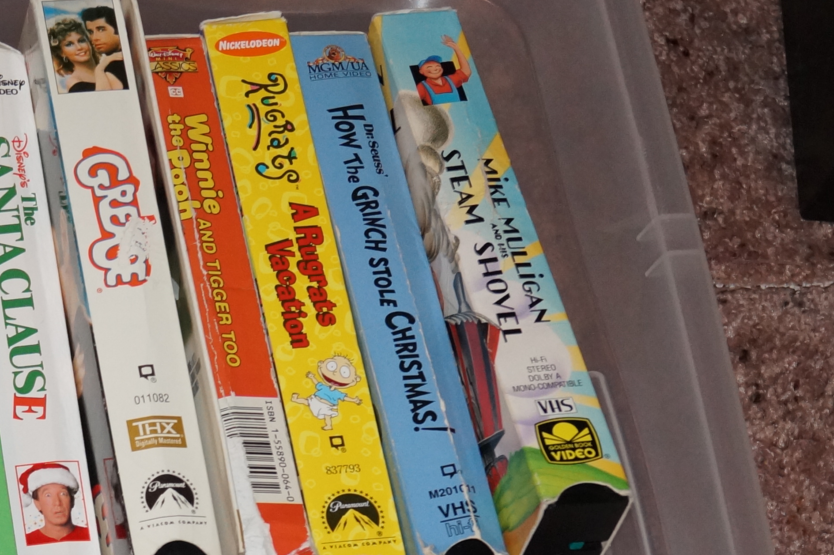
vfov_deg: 10.4
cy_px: 663
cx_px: -154
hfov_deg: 15.2
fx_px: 3010
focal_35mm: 130
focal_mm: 30
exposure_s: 1/100
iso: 800
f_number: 4.5
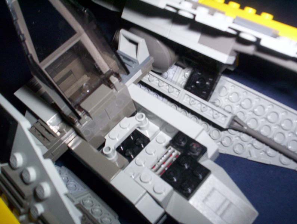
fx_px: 327
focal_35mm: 38
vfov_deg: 37.9
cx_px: 148
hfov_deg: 48.9
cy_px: 112
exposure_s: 1/60
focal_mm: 4.99
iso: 140
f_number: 4.5
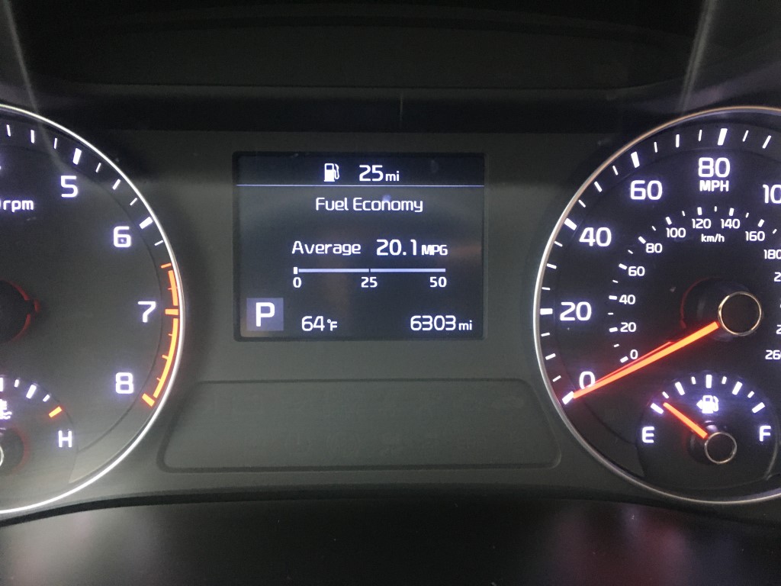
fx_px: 654
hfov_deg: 61.7
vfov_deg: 48.2
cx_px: 390
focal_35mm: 29
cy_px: 293
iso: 200
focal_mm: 4.15
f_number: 2.2
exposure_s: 1/24
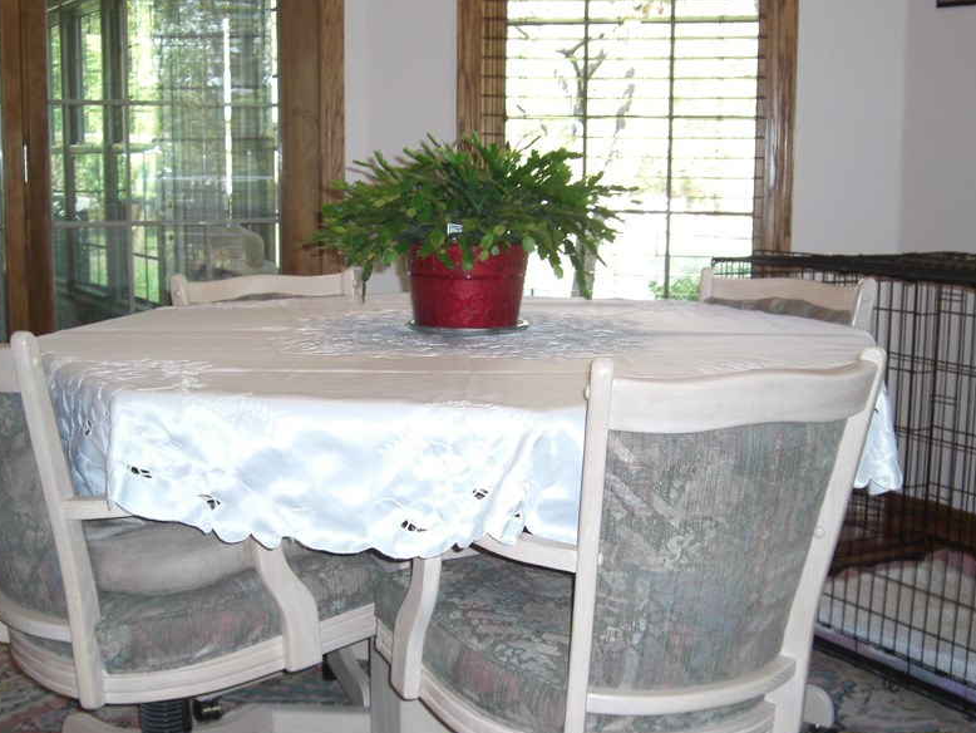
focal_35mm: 50
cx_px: 443
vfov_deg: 29.1
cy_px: 400
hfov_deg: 38.1
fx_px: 1410
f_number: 2.8
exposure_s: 1/60
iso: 200
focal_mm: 7.9
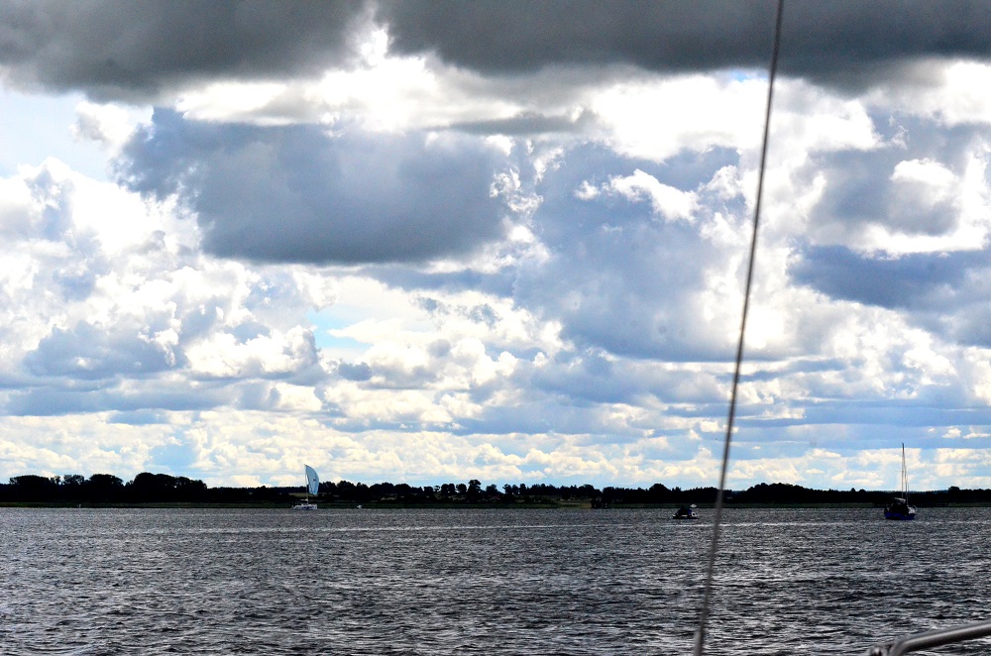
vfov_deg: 13.0
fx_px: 2884
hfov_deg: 19.5
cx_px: 496
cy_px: 328
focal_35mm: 105
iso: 3200
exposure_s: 1/4000
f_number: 16
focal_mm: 70
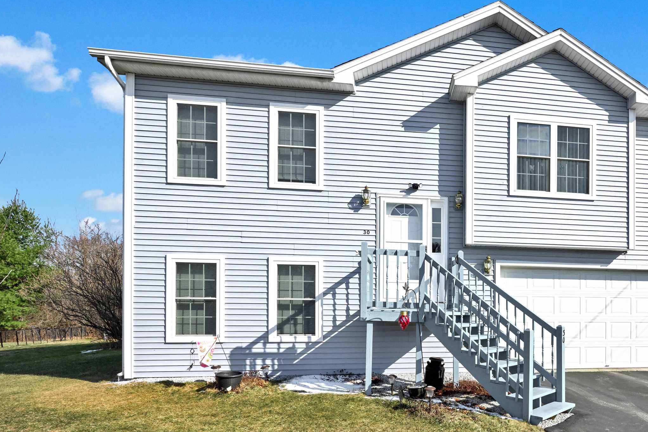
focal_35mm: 21
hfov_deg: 77.3
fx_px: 378
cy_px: 219
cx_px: 456
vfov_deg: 59.5
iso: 1000
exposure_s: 1/500
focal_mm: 14
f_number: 14
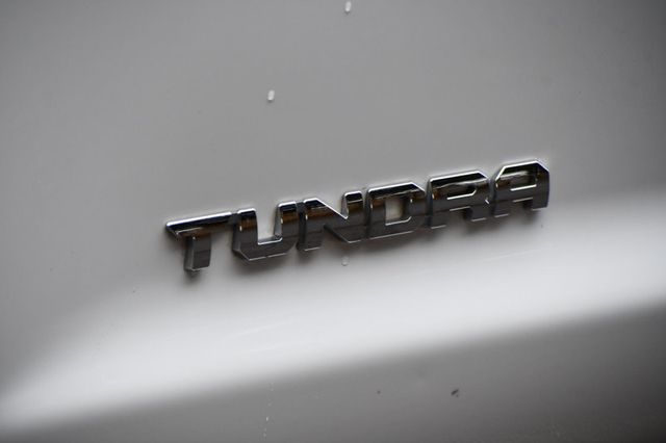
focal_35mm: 255
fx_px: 4715
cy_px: 222
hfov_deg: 8.1
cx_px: 333
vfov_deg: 5.4
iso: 800
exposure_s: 1/320
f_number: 5
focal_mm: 170
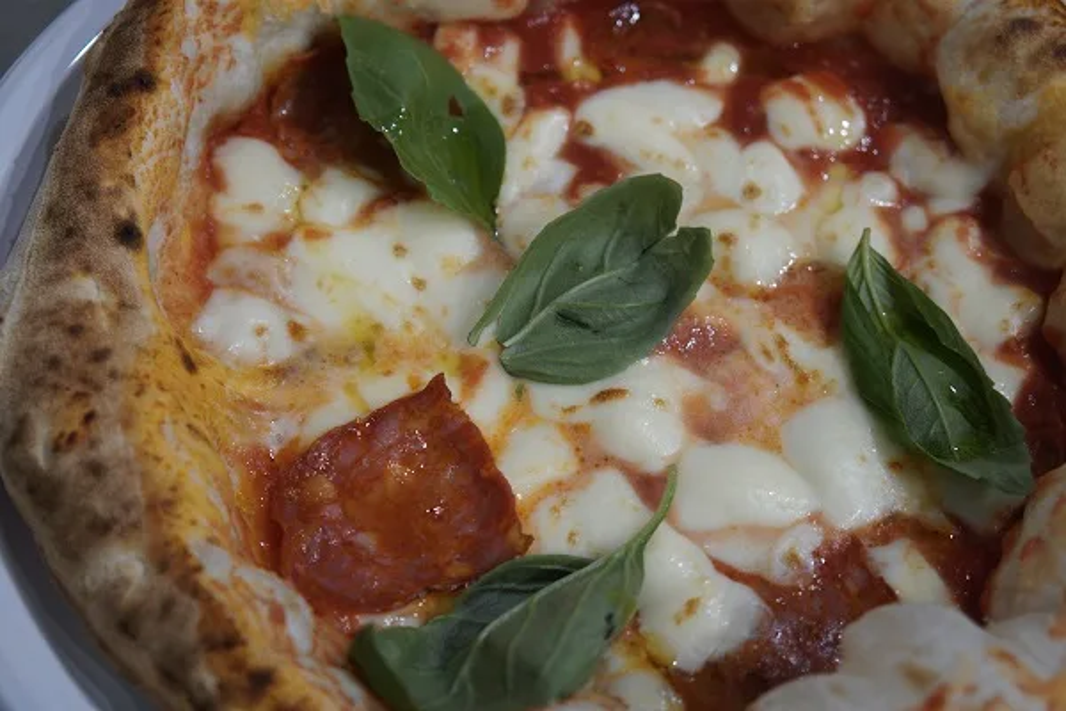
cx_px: 533
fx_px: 2176
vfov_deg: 18.5
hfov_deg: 27.5
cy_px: 356
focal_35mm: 74
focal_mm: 49
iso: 1000
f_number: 4
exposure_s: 1/200
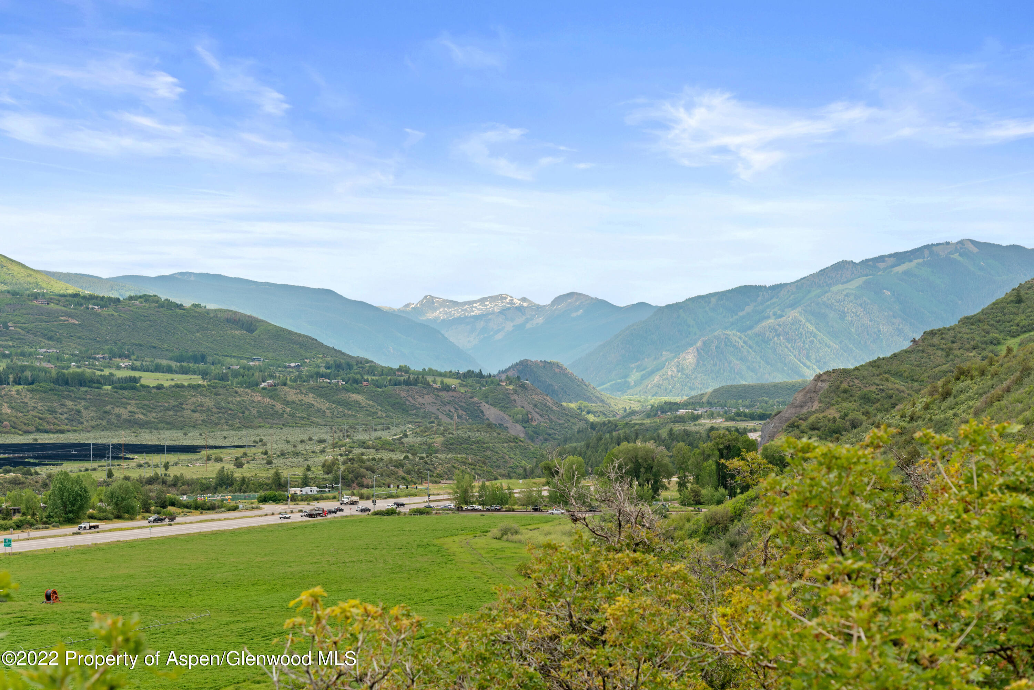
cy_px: 345
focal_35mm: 70
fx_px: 2011
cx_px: 517
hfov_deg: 28.8
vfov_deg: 19.5
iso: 160
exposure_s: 1/250
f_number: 7.1
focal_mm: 70
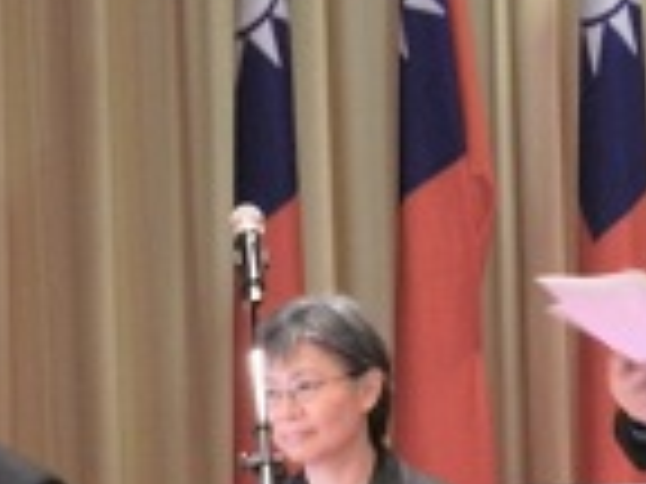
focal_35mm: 501
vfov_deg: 3.0
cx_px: 965
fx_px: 9350
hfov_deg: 3.9
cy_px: 110
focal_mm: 28.4
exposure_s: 1/20
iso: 400
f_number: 5.3
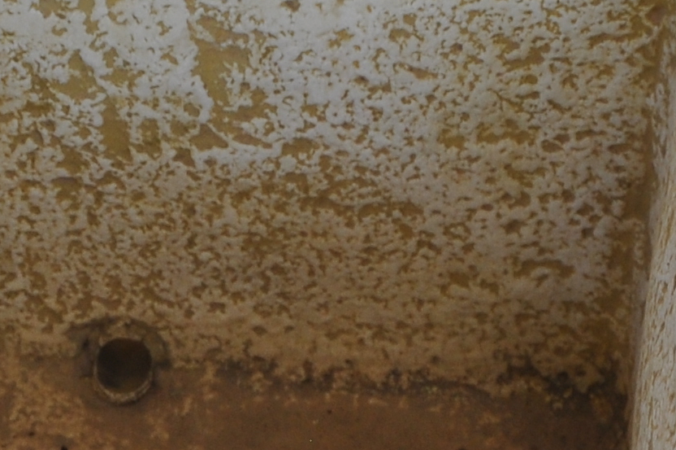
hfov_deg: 7.6
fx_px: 5076
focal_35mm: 271
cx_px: 73
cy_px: 775
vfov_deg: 5.0
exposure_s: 1/30
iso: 280
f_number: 5.6
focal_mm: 35
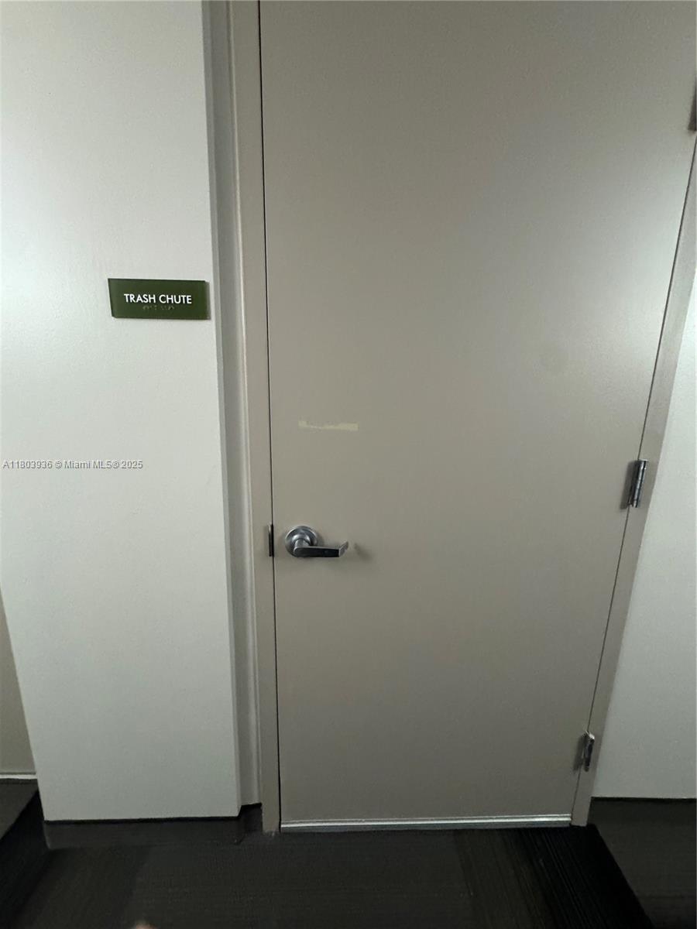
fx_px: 376
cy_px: 464
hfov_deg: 85.7
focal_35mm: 14
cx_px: 348
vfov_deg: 102.1
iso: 800
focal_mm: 2.22
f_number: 2.2
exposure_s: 1/60
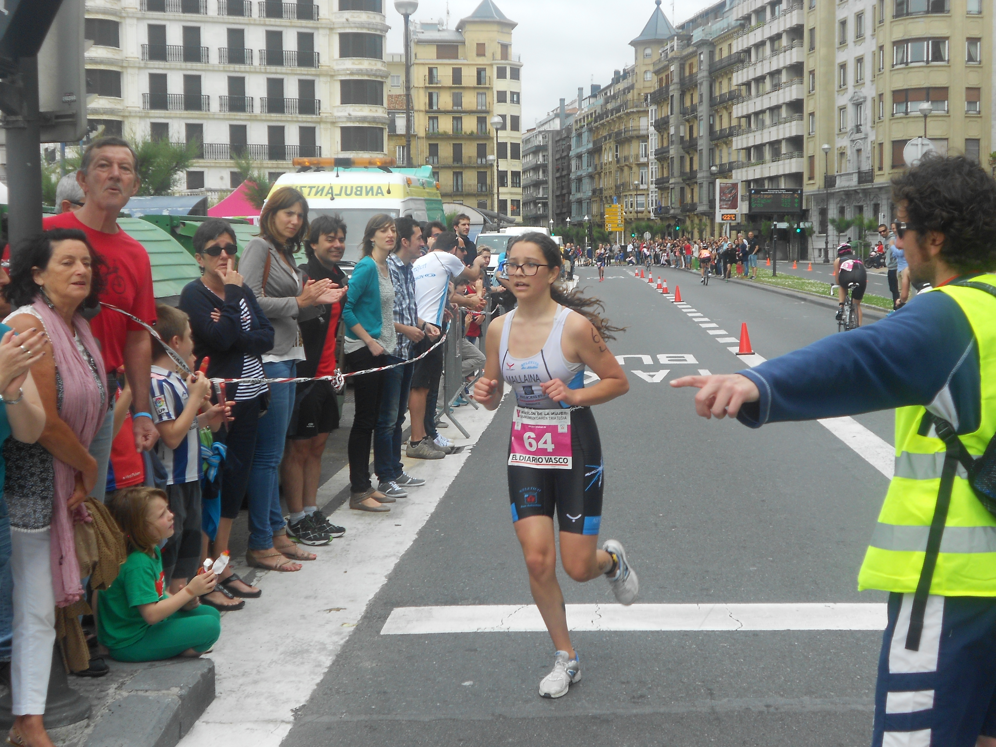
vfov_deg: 29.7
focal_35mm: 49
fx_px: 1410
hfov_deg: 38.9
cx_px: 498
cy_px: 374
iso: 80
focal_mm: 8.8
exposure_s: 1/400
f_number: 4.5
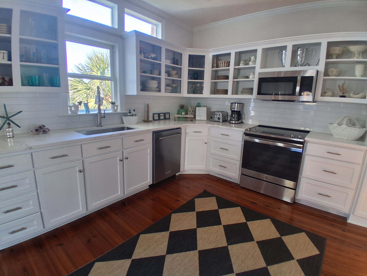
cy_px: 138
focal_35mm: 17
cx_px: 184
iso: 100
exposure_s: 1/40
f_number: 2.2
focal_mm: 1.4
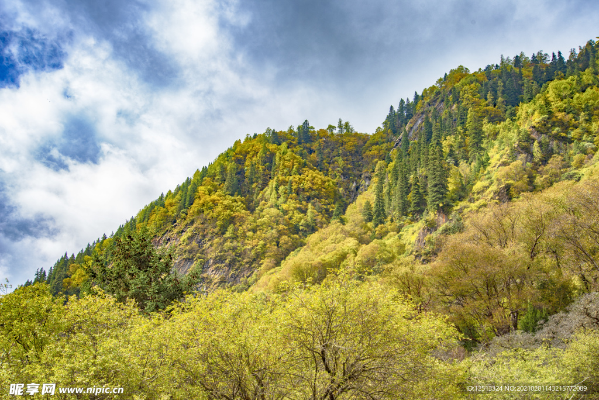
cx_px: 300
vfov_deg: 29.3
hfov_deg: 42.7
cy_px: 200
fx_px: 766
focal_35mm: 46
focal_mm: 46
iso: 100
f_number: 8
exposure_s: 1/160
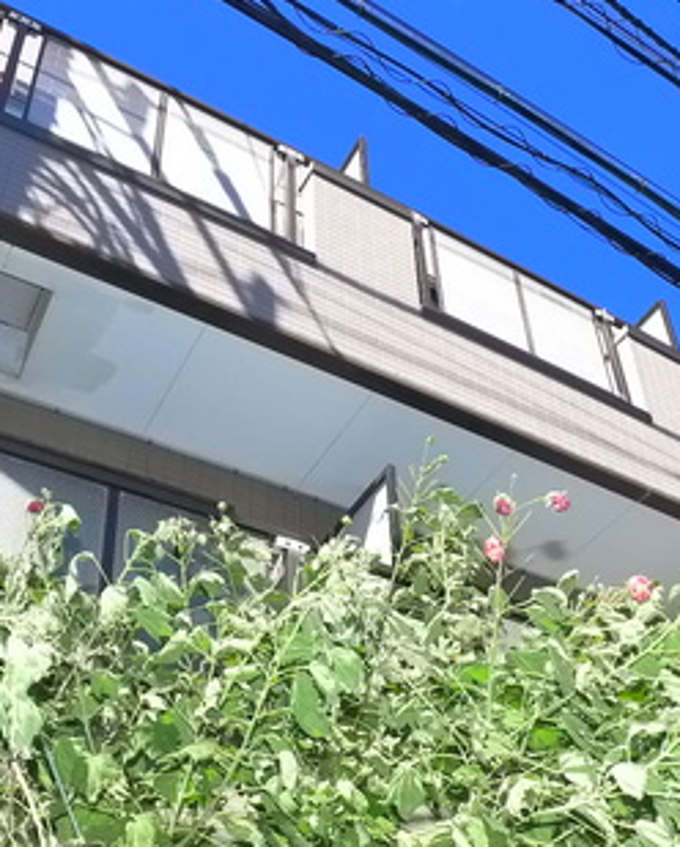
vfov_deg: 34.3
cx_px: 430
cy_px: 670
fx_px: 1331
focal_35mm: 53
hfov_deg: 28.5
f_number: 3.5
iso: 400
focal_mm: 5.1
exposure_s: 1/400
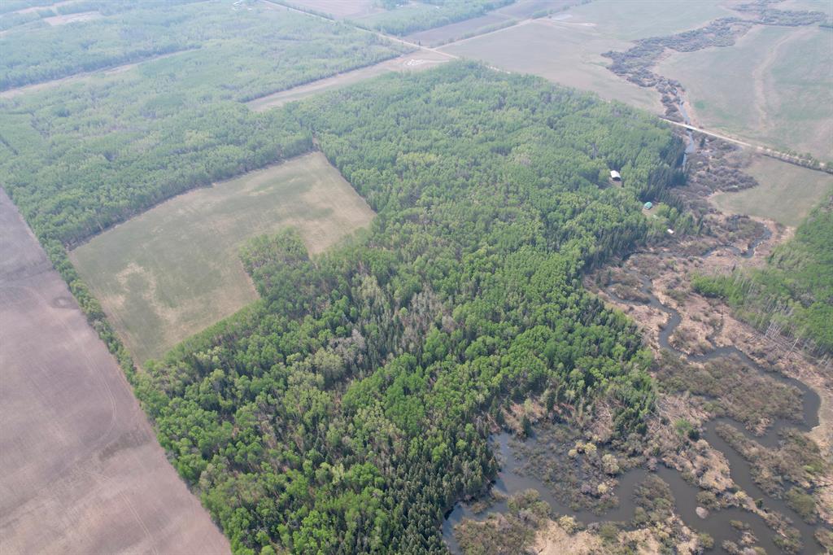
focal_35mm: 22
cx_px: 416
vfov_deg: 57.2
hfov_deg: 78.6
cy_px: 278
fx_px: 509
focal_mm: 8.38
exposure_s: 1/1000
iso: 100
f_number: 2.8
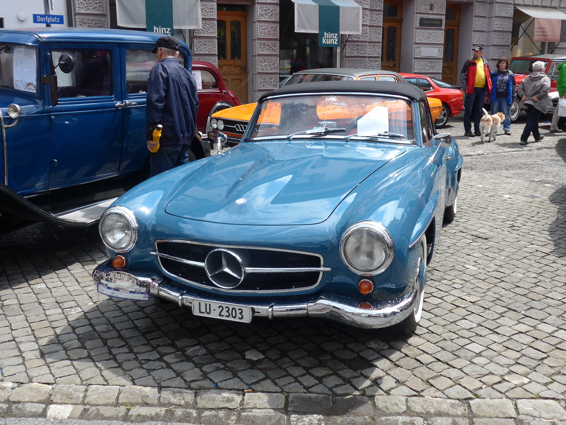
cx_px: 283
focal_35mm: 36
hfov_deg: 51.4
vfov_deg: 39.7
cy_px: 212
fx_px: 589
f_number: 2.8
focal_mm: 7.5
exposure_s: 1/1000
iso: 80
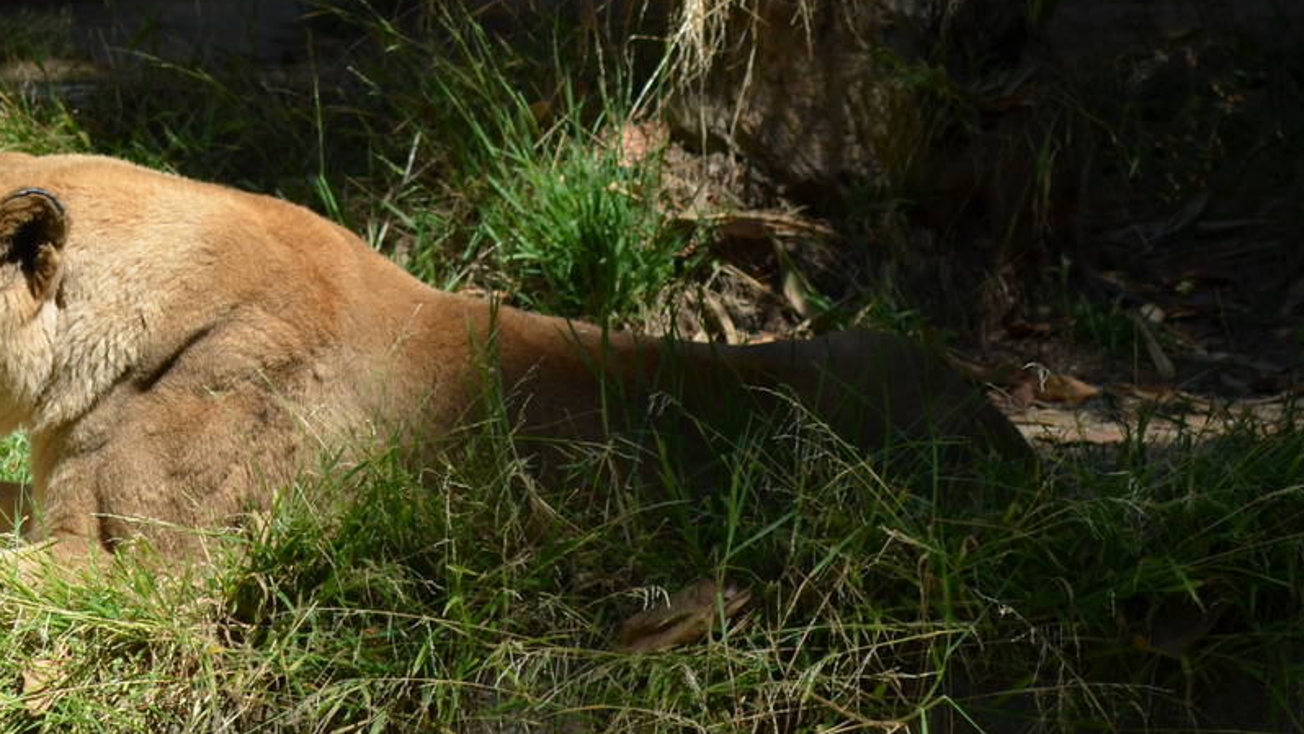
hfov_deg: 9.7
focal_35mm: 220
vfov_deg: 5.5
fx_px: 7607
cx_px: 5
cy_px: 333
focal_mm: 70
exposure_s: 1/640
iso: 200
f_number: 6.3
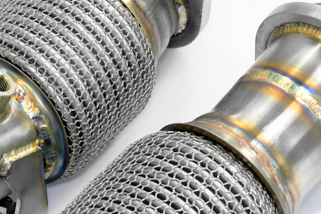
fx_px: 2898
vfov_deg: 4.2
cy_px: 129
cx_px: 156
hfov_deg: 6.3
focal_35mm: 325
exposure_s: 1/100
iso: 2500
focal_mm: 85
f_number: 13
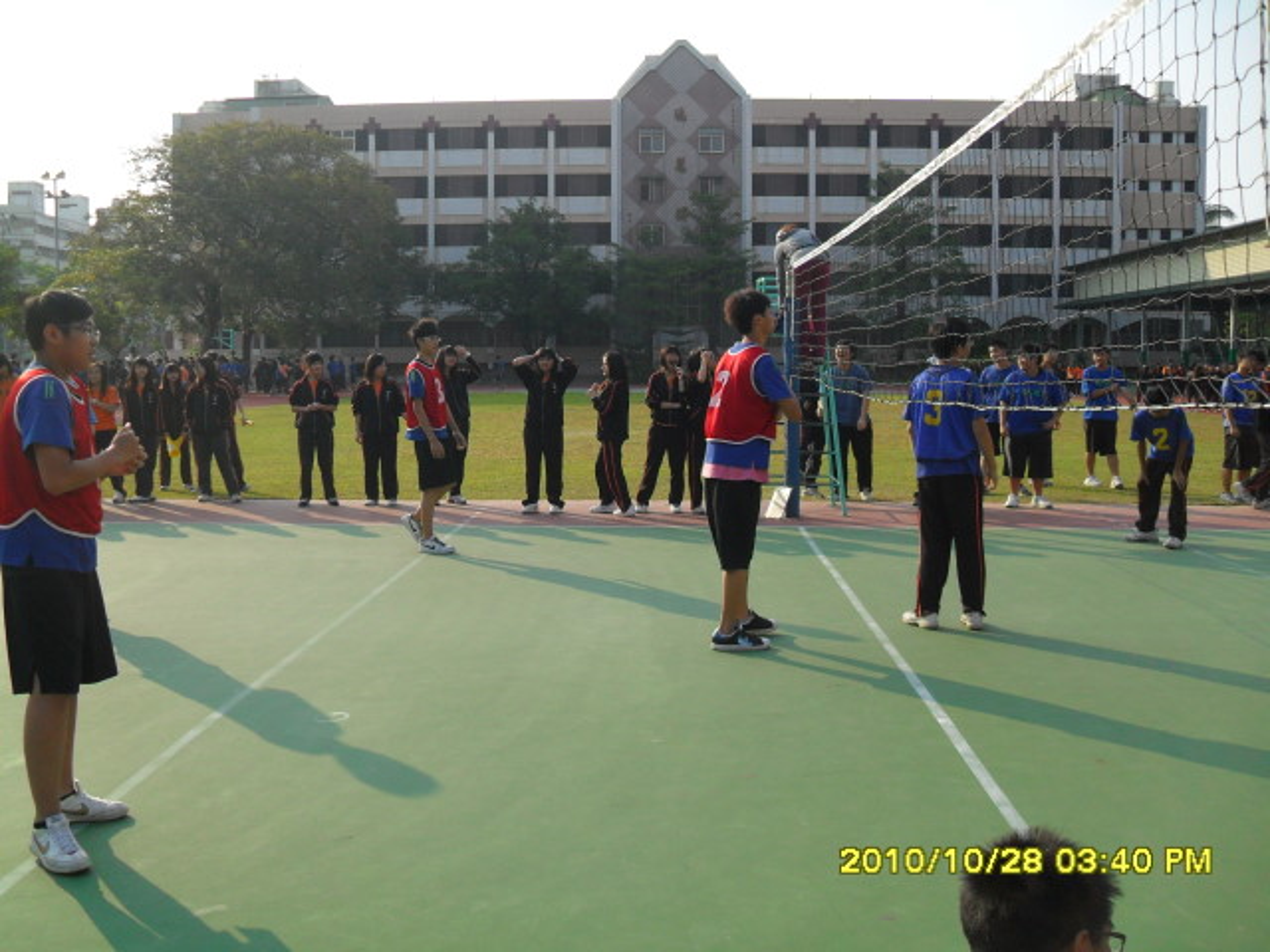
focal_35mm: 35
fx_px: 1284
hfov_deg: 52.6
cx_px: 635
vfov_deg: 40.7
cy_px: 476
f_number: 8.9
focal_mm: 6.2
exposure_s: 1/125
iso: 100
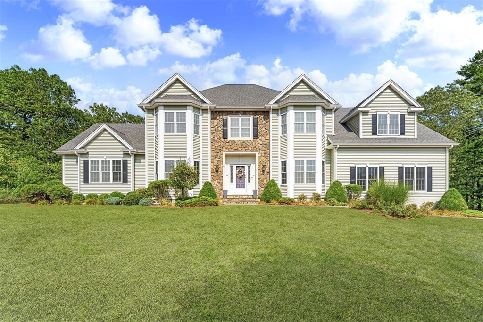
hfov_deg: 104.2
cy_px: 161
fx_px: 188
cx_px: 242
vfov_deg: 81.2
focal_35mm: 14
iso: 100
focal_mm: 14
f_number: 11
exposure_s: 1/15
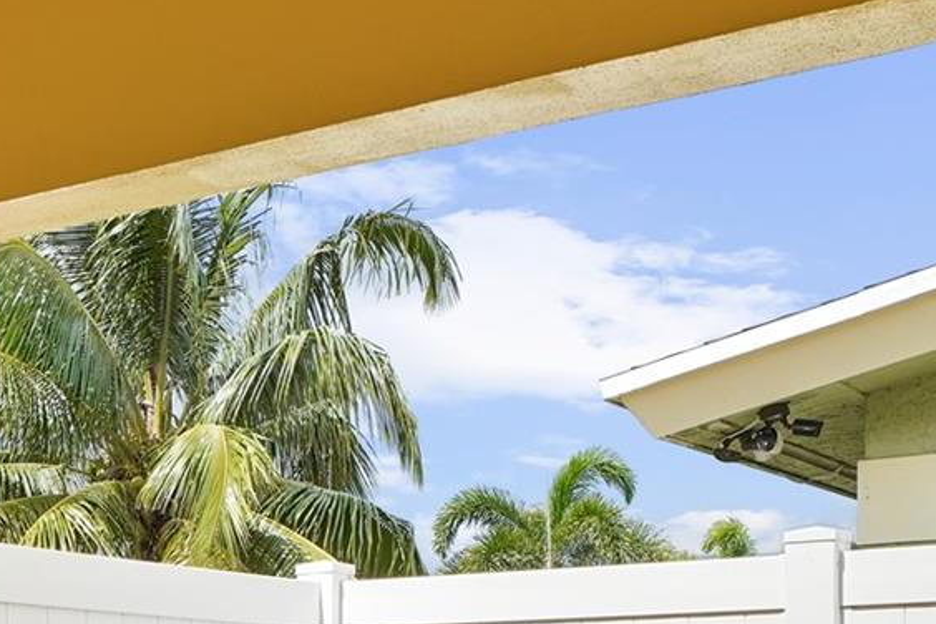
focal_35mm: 69
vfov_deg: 18.4
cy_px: 806
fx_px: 1794
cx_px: 166
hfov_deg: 28.5
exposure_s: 1/200
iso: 400
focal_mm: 19
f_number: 8
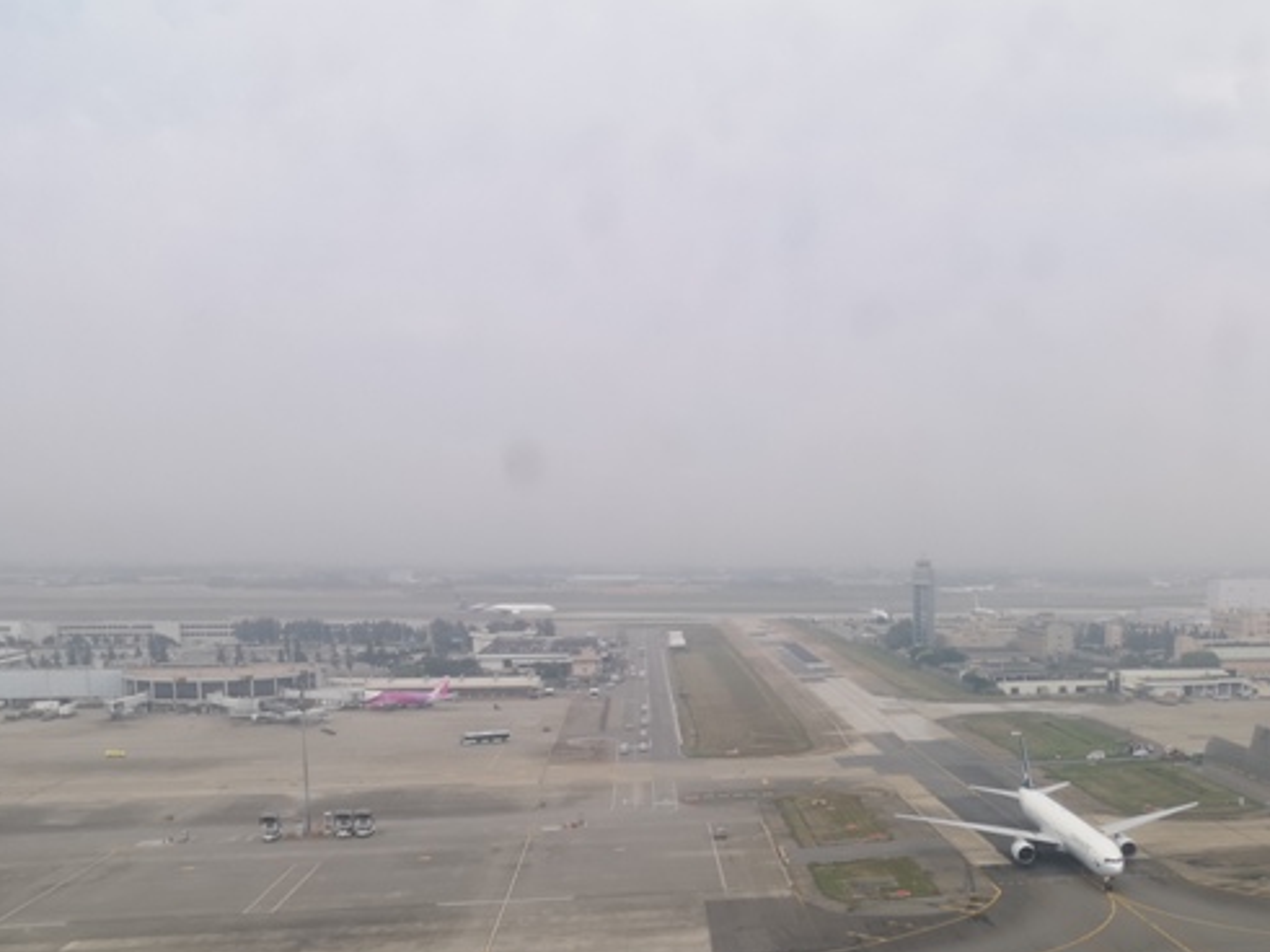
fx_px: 1614
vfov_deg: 32.2
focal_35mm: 44
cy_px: 730
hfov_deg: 41.1
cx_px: 1022
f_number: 1.8
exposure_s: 1/1437
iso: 50
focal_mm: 3.95
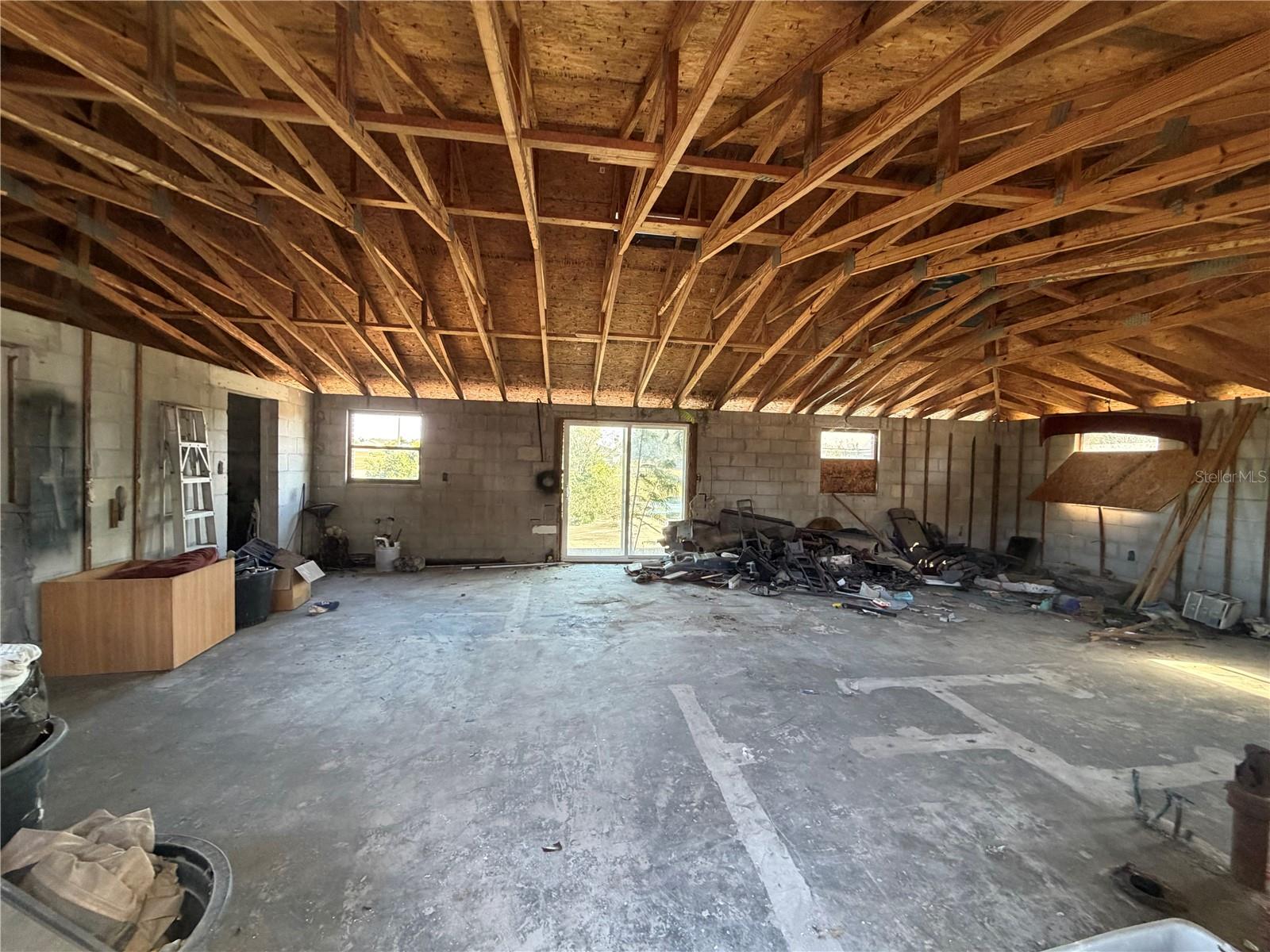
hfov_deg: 102.1
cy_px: 476
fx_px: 514
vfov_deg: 85.7
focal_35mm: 14
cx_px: 635
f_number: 2.2
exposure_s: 1/64
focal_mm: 2.22
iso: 320
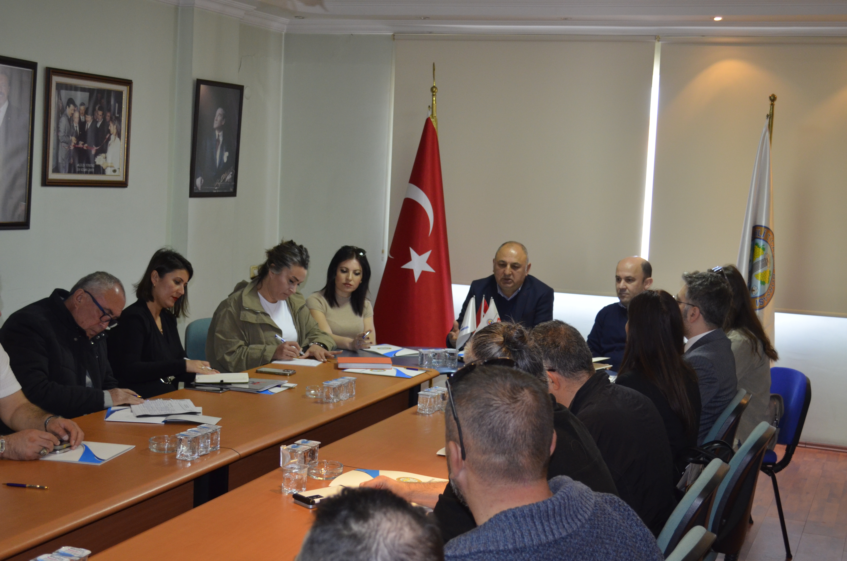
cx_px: 424
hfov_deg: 39.0
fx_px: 1197
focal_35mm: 51
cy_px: 280
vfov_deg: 26.4
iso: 1000
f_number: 5
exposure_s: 1/60
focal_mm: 34
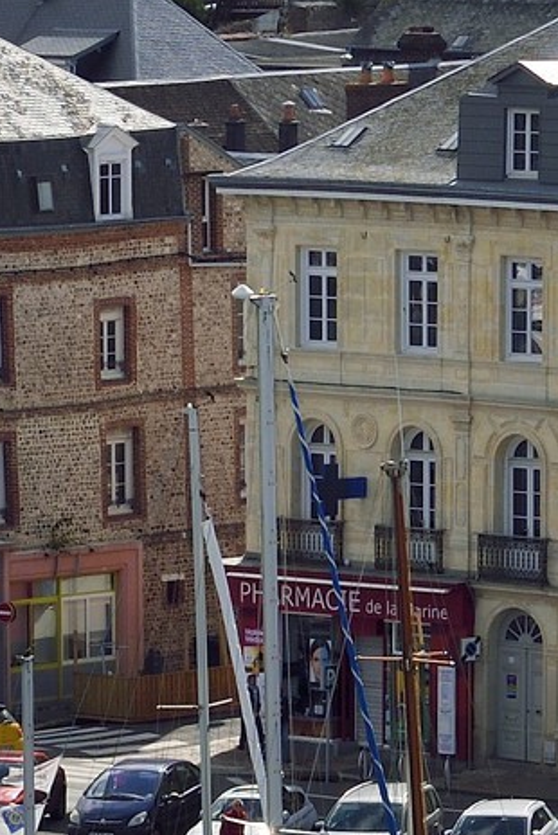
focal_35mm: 362
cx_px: 288
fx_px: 8403
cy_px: 1741
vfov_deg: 5.6
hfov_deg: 3.8
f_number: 14
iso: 200
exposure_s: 1/400
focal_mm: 70
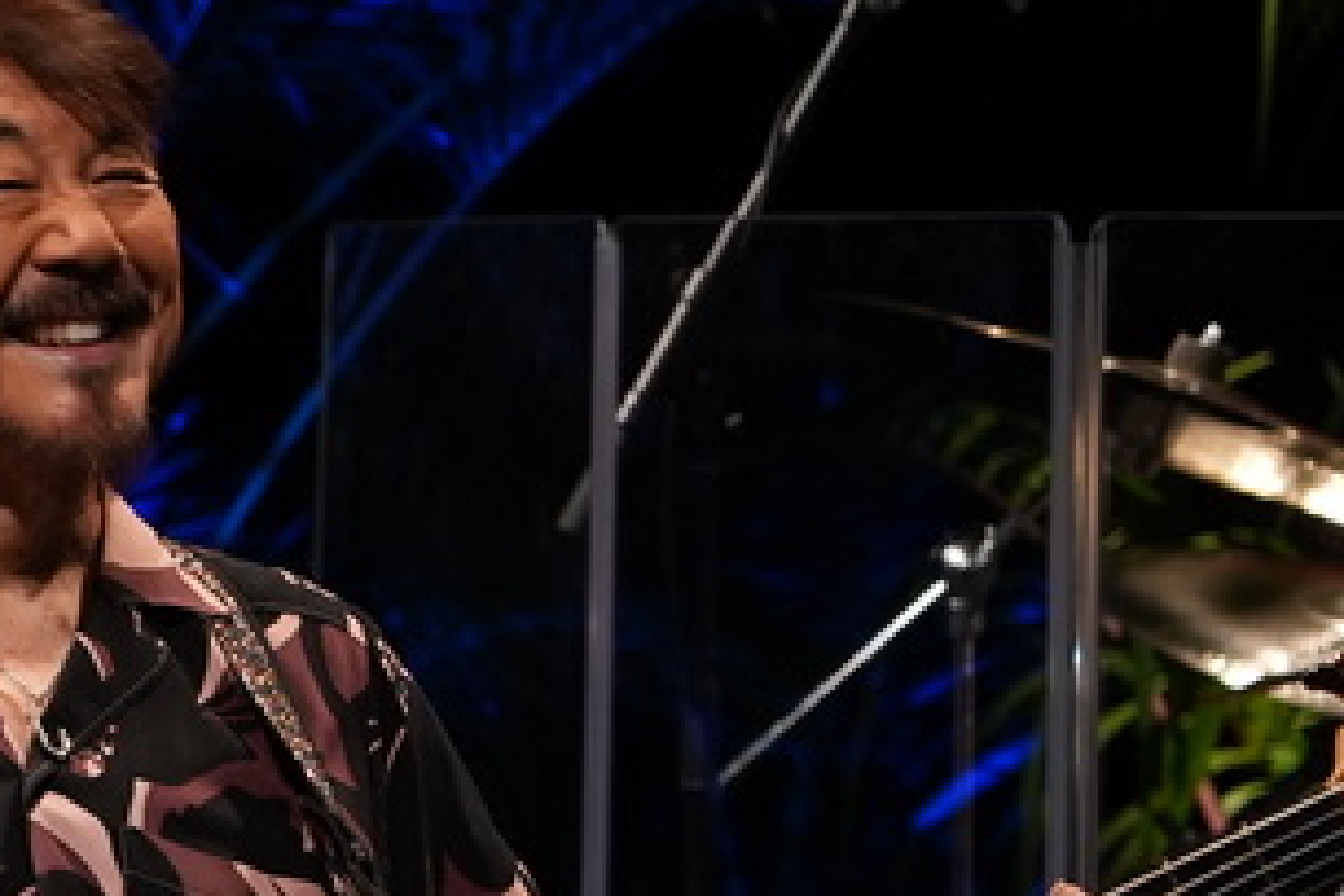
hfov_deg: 5.5
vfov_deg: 3.7
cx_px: -914
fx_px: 13887
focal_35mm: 372
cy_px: 1089
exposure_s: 1/250
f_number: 4
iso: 1600
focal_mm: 105
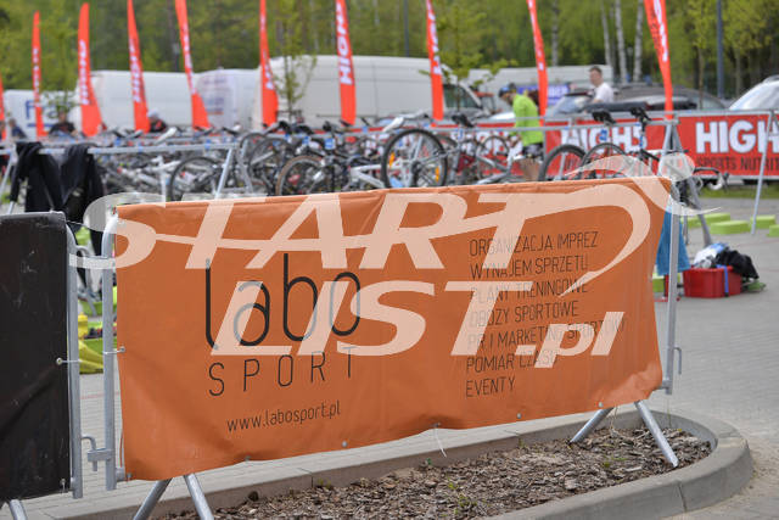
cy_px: 260
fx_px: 1515
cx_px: 390
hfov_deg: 28.8
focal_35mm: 70
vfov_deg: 19.5
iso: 200
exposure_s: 1/2000
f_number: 4
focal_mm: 70
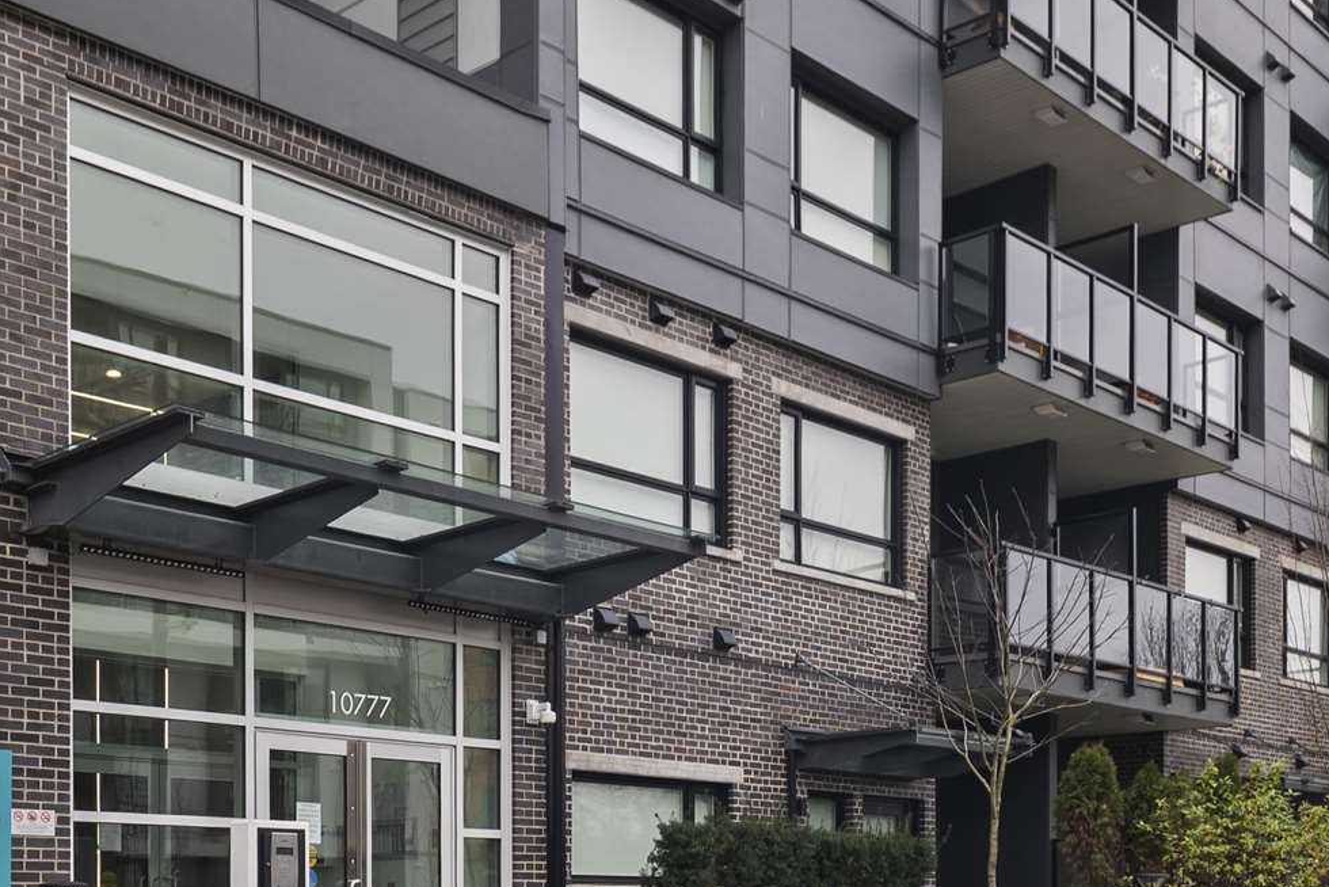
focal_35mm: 47
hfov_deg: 41.5
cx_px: 475
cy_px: 926
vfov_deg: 26.8
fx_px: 1735
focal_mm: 15
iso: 160
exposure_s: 1/50
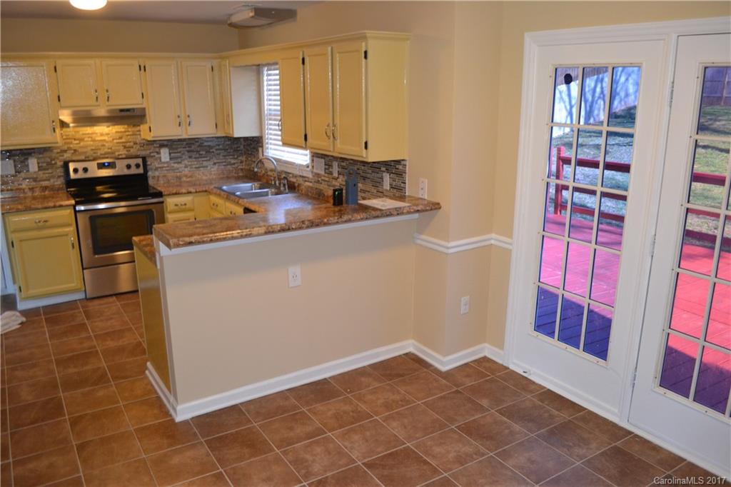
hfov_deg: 67.4
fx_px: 548
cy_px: 244
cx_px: 366
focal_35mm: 27
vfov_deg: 47.9
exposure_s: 1/60
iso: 800
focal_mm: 18
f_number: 3.5
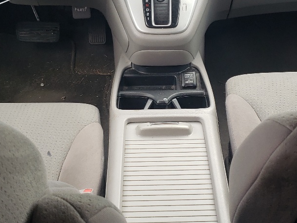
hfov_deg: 28.6
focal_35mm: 68
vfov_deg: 21.5
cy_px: 77
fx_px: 583
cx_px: 156
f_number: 1.5
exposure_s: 1/120
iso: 50
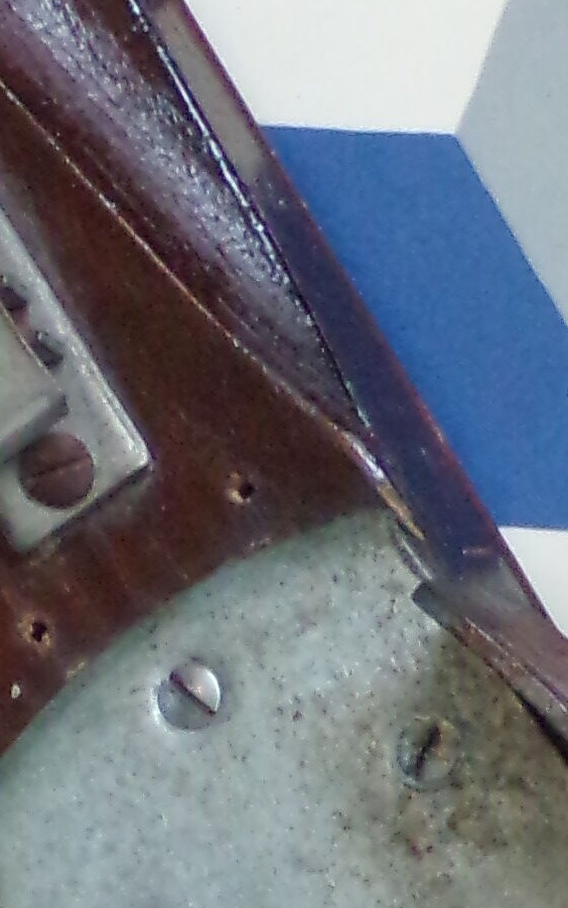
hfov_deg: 3.7
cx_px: 1066
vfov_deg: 6.0
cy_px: 470
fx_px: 8715
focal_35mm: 352
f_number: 3.8
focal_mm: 11.6
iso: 400
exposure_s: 1/12
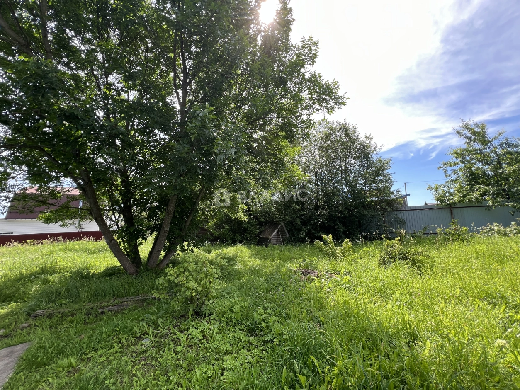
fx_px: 195
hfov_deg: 106.2
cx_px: 260
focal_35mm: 13
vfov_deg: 89.9
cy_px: 195
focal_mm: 1.57
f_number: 1.8
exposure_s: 1/227
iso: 32
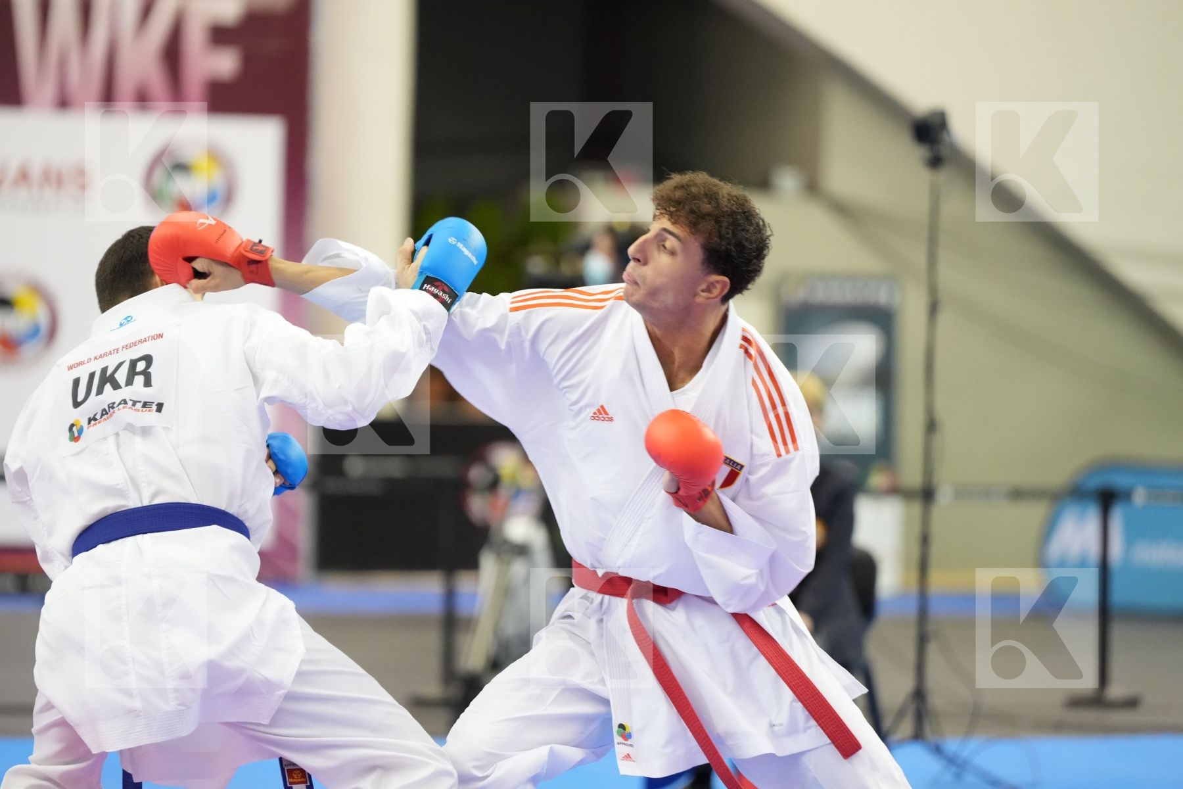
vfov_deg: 8.0
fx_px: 5619
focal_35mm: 171
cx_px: 592
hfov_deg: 12.0
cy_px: 394
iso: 5000
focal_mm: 171
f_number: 2.8
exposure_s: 1/1000
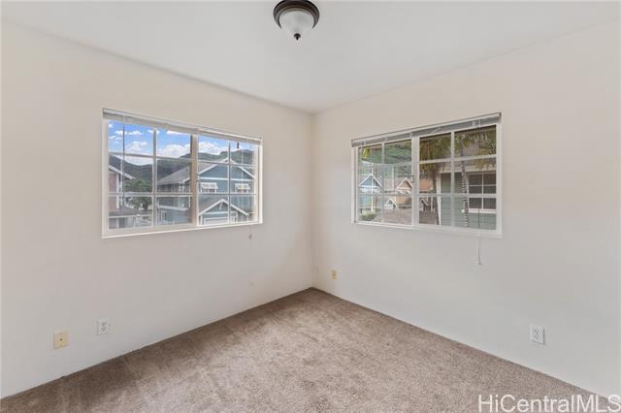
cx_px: 310
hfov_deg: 104.3
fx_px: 241
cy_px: 206
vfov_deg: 81.1
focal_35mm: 14
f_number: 9
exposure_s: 1/6
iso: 400
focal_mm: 14
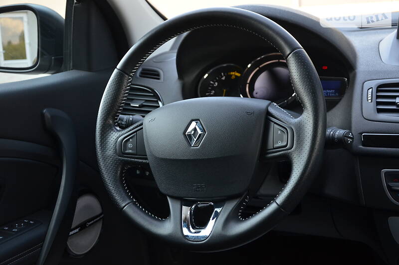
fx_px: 630
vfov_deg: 23.7
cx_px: 200
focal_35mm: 57
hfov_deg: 35.1
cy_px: 132
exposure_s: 1/60
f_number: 4.5
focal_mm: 38
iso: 640
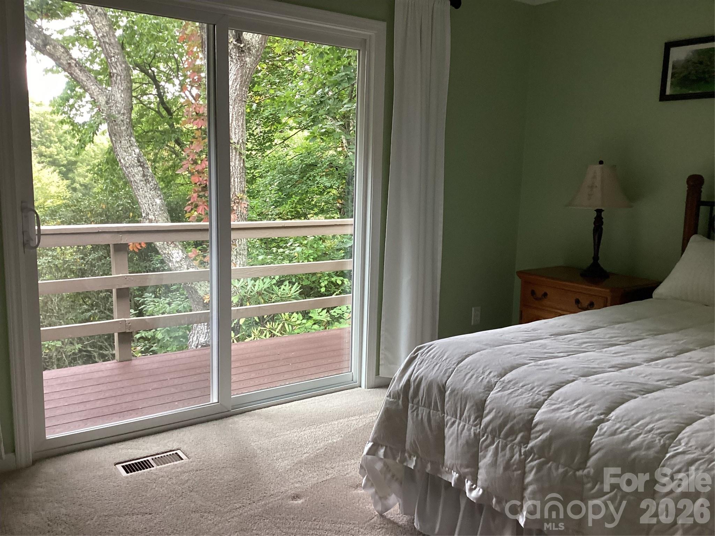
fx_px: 640
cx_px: 358
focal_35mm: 31
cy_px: 268
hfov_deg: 58.4
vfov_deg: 45.4
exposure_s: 1/60
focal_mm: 3.3
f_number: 2.4
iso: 200
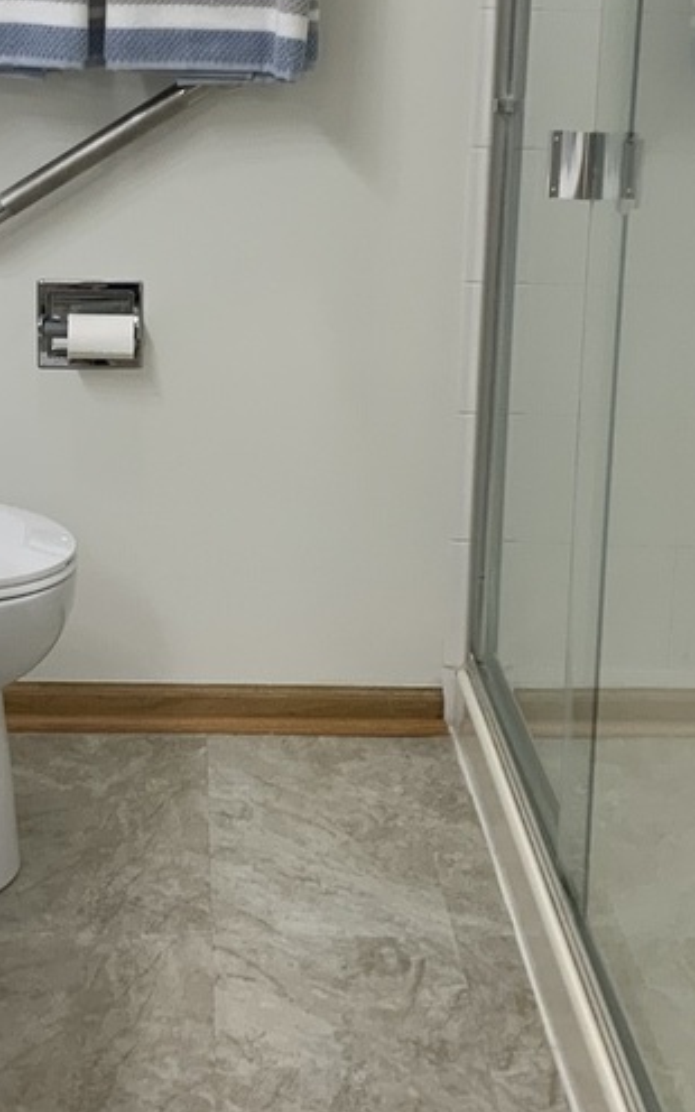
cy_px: 321
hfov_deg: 19.4
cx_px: 256
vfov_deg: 30.3
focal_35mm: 67
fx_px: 2030
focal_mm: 3
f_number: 1.8
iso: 40
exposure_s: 1/60
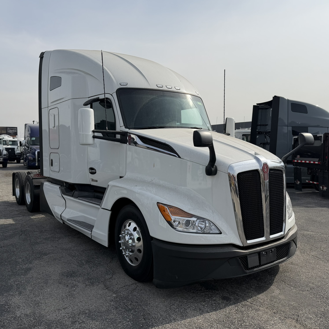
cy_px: 162
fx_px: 312
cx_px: 148
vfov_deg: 55.6
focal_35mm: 29
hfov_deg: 55.5
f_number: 1.78
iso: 80
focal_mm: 6.76
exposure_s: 1/8130
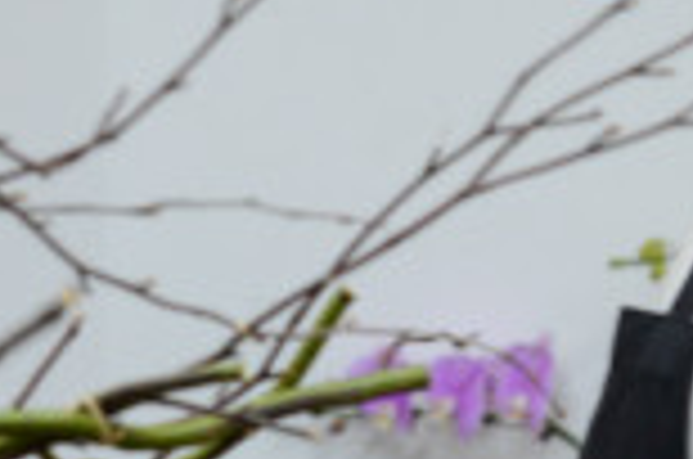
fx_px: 4188
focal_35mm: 218
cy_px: 52
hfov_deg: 9.3
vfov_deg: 6.3
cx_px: -178
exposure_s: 1/100
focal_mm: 52
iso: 1600
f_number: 5.6
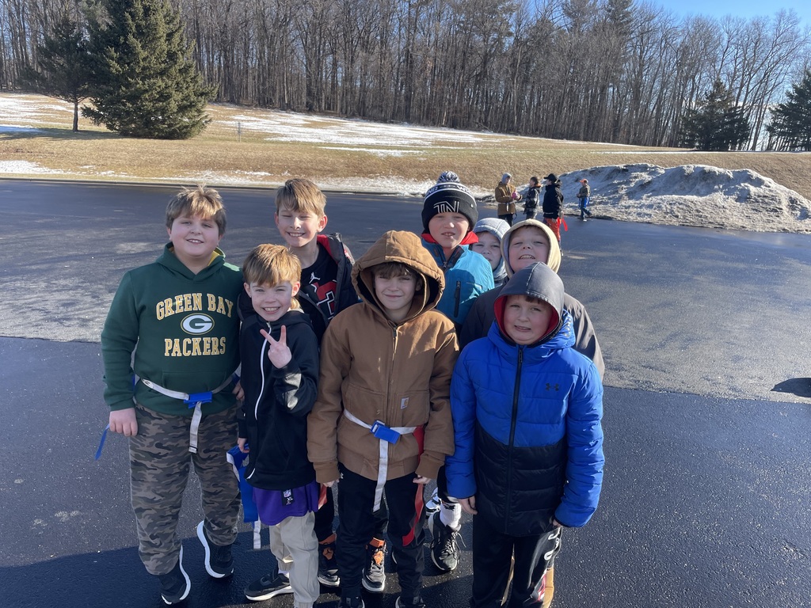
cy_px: 304
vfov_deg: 53.1
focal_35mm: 26
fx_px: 609
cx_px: 406
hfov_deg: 67.3
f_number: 1.6
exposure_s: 1/932
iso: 32
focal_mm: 4.2
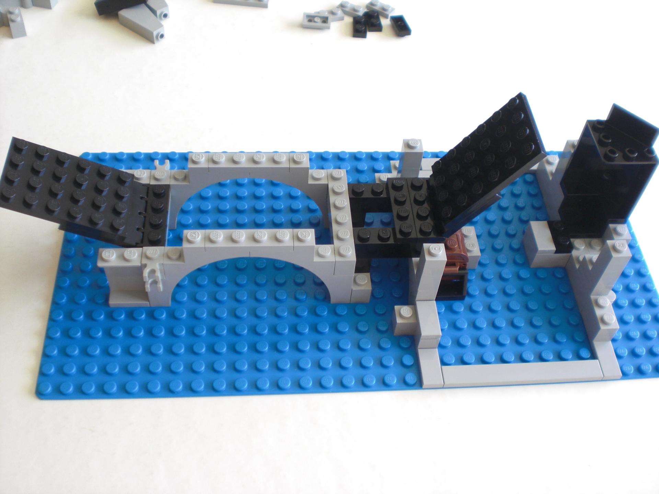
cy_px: 247
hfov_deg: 49.0
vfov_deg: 37.7
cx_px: 330
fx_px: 723
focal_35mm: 38
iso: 100
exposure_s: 1/30
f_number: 3.1
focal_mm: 6.3
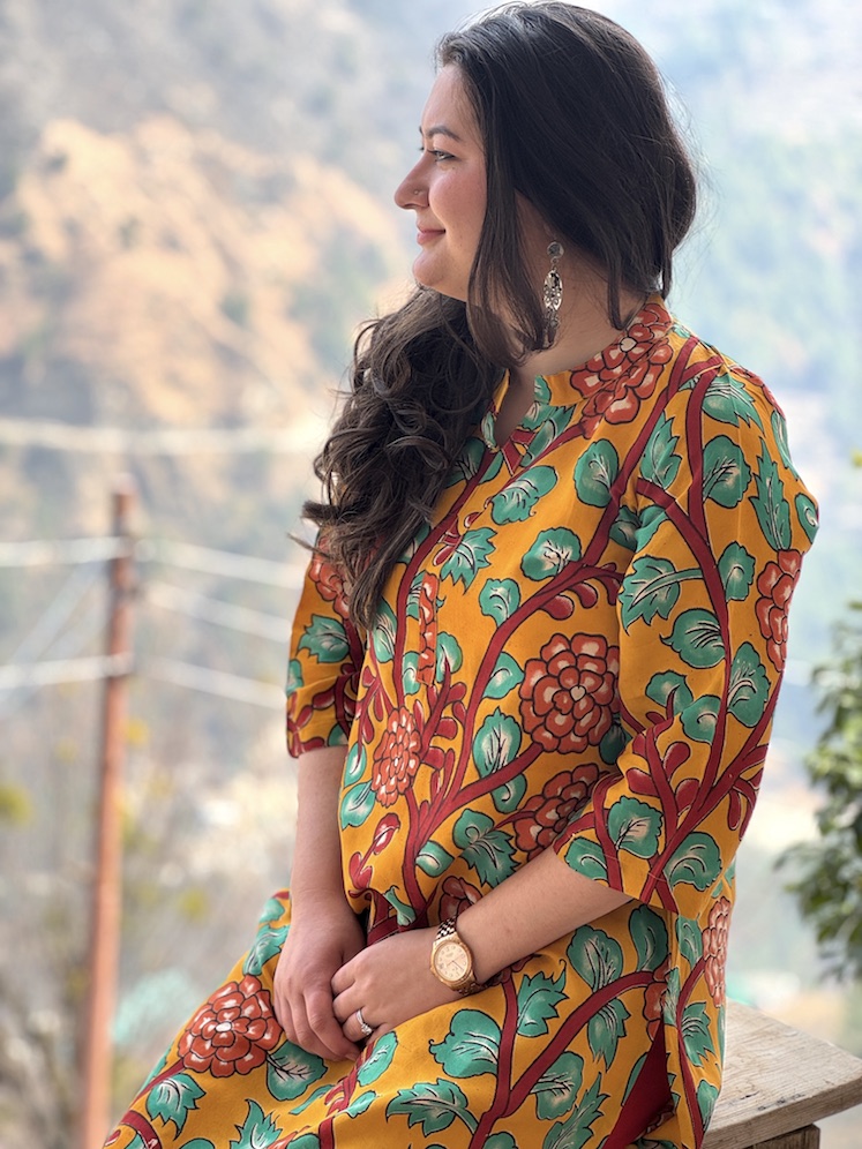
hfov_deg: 19.1
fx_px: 2557
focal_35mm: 77
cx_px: 431
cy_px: 574
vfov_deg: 25.3
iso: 25
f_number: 2.8
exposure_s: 1/134
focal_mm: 9
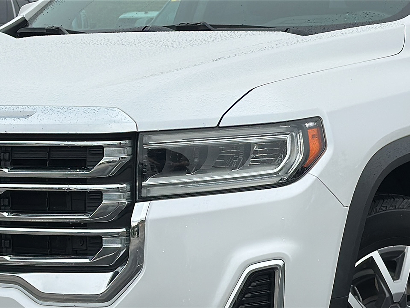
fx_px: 1184
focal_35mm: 100
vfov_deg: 14.8
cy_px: 154
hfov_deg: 19.6
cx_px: 205
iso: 64
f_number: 1.78
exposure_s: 1/2545
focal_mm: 6.86
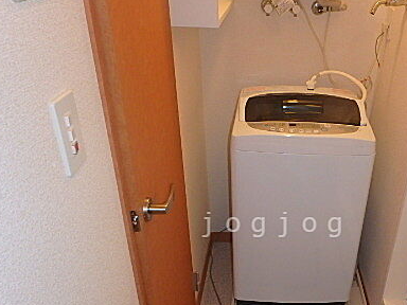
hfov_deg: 51.6
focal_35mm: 35
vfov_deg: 39.7
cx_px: 275
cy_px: 225
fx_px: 412
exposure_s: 1/30
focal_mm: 3.7
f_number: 3.5
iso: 400
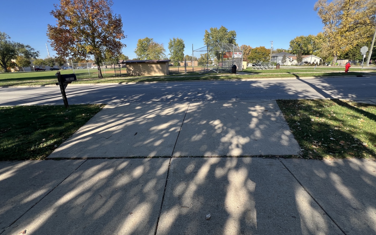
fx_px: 143
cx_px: 190
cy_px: 106
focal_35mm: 14
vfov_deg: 78.4
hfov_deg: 105.3
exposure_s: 1/561
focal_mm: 1.57
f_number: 1.8
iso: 32
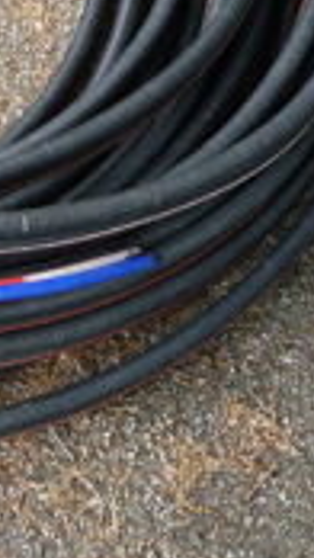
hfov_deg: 12.9
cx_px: -131
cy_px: 13
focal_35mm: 90
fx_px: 1331
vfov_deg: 22.8
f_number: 3.3
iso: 100
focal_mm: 5.2
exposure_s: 1/50
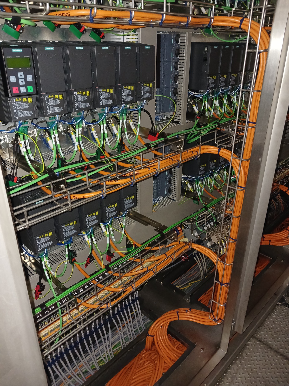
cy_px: 193
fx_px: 301
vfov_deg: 65.3
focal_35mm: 27
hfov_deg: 51.4
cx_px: 144
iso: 250
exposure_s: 1/25
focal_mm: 4
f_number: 1.8
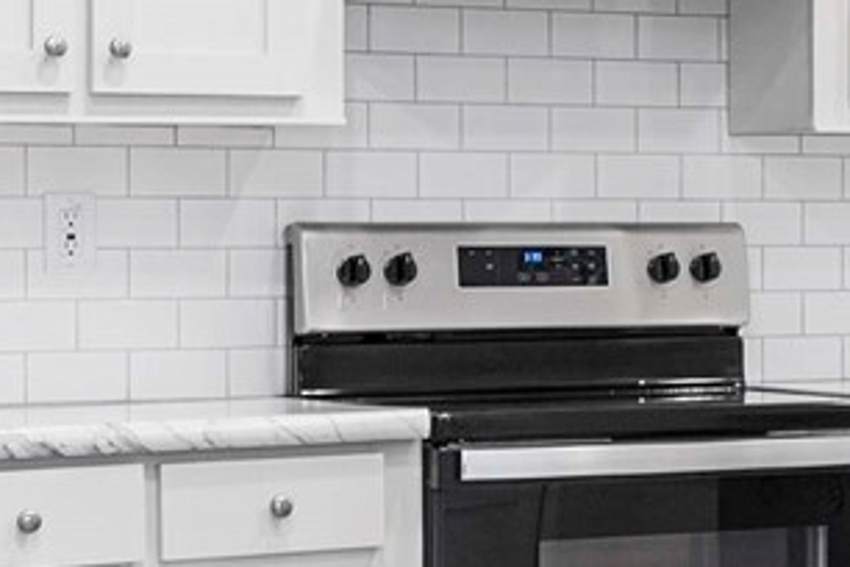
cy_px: 258
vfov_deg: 10.3
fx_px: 3140
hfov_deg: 14.6
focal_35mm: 133
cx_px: 1185
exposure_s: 1/60
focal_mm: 24
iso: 160
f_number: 7.1
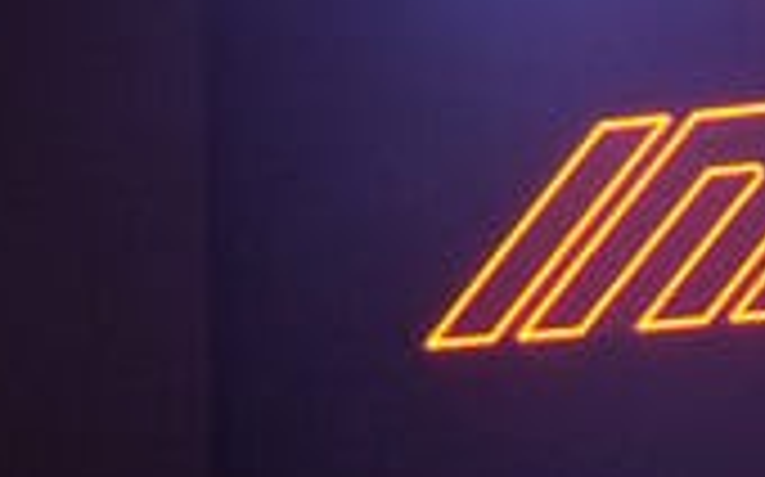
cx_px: 261
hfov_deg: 9.1
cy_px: 1404
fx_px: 4792
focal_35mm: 230
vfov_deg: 5.4
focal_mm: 32
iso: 400
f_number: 4
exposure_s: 1/100
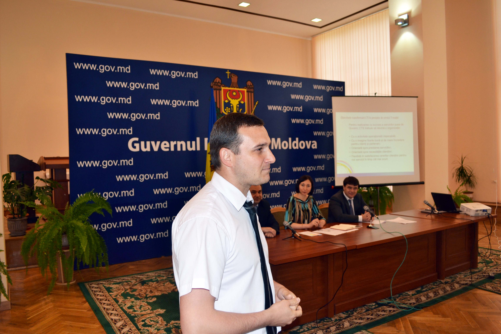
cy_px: 167
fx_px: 376
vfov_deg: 47.9
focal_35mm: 27
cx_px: 250
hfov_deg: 67.4
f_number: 4.5
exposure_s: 1/200
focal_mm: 18
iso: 400
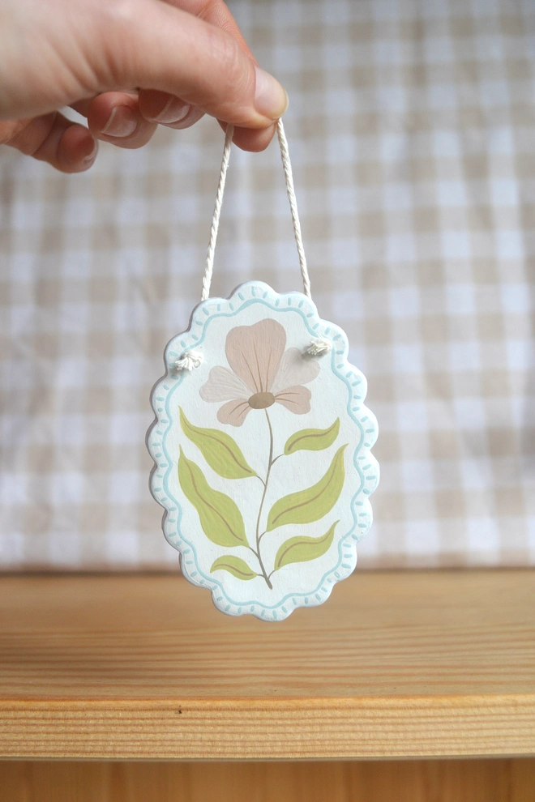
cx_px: 268
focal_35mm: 36
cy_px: 401
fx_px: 802
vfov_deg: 53.1
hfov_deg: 36.9
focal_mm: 24
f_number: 4.5
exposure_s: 1/80
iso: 400
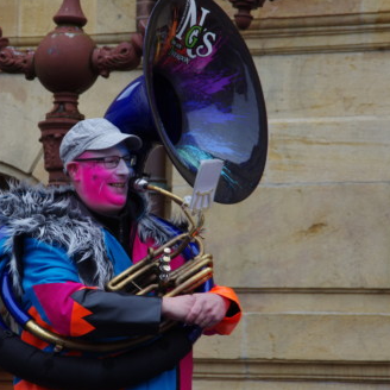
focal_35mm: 252
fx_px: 3212
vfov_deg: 6.9
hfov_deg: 6.9
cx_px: 109
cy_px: 194
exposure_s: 1/200
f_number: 10
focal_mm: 130
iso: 800
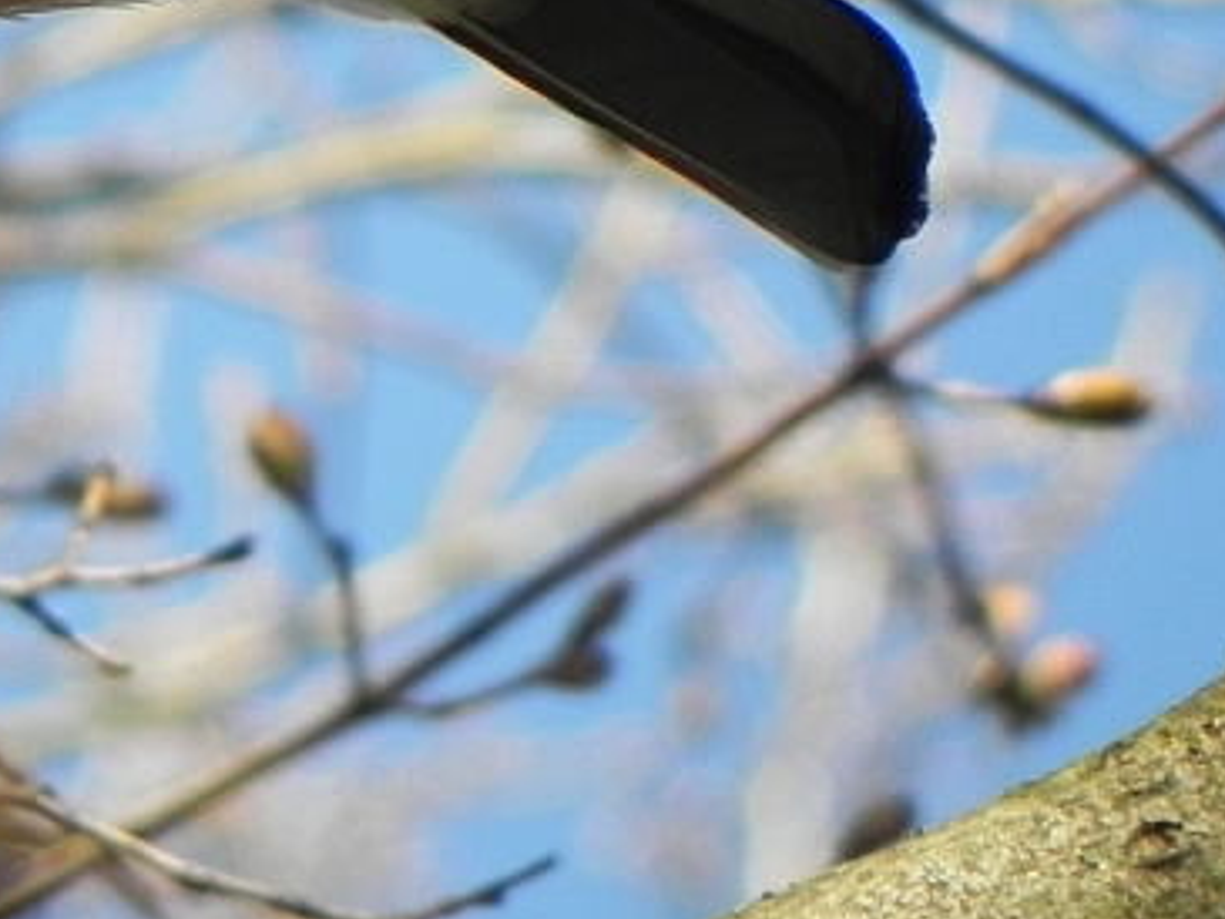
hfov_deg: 1.0
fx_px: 67331
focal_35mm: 1902
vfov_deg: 0.8
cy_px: -198
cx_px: 10
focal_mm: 120
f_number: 5
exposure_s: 1/230
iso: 160
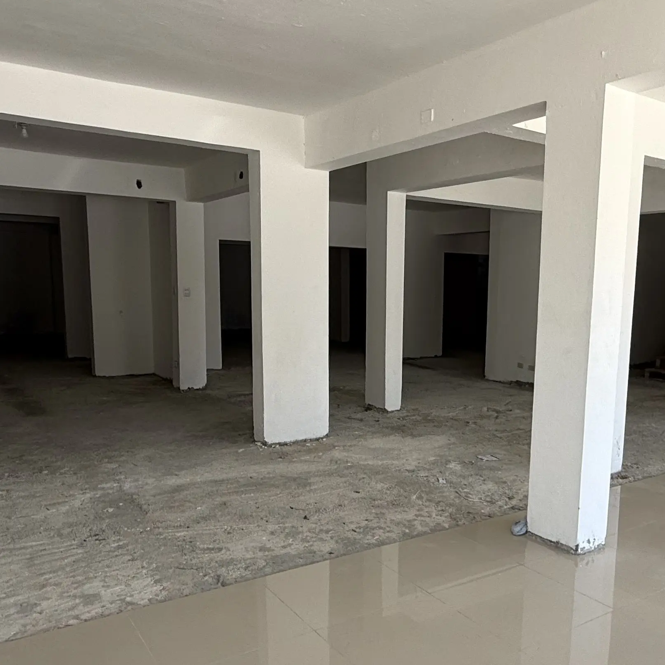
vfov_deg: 52.3
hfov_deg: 51.9
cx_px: 423
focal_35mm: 31
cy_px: 384
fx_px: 674
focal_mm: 2.22
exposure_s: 1/165
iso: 50
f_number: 2.2
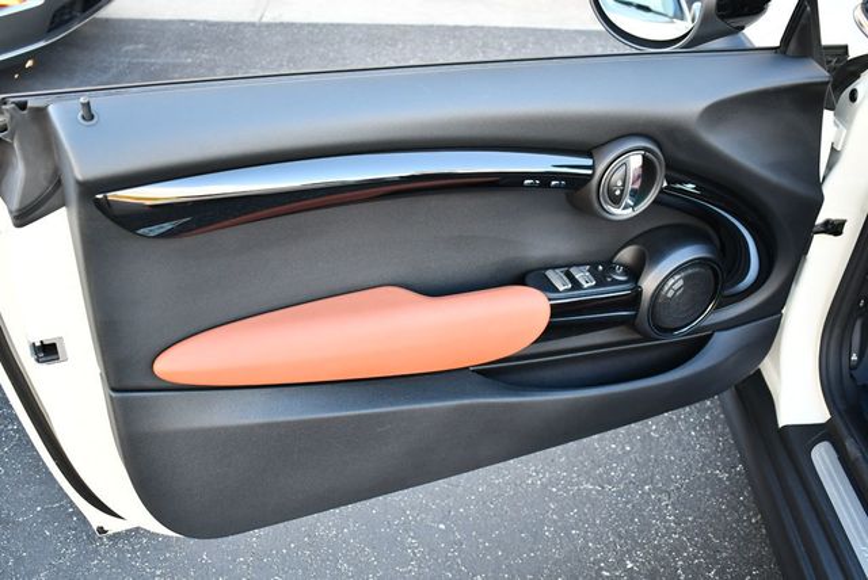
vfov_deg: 36.9
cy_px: 290
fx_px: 869
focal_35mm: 36
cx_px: 434
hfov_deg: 53.1
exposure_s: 1/250
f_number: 3.5
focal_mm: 18
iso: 800
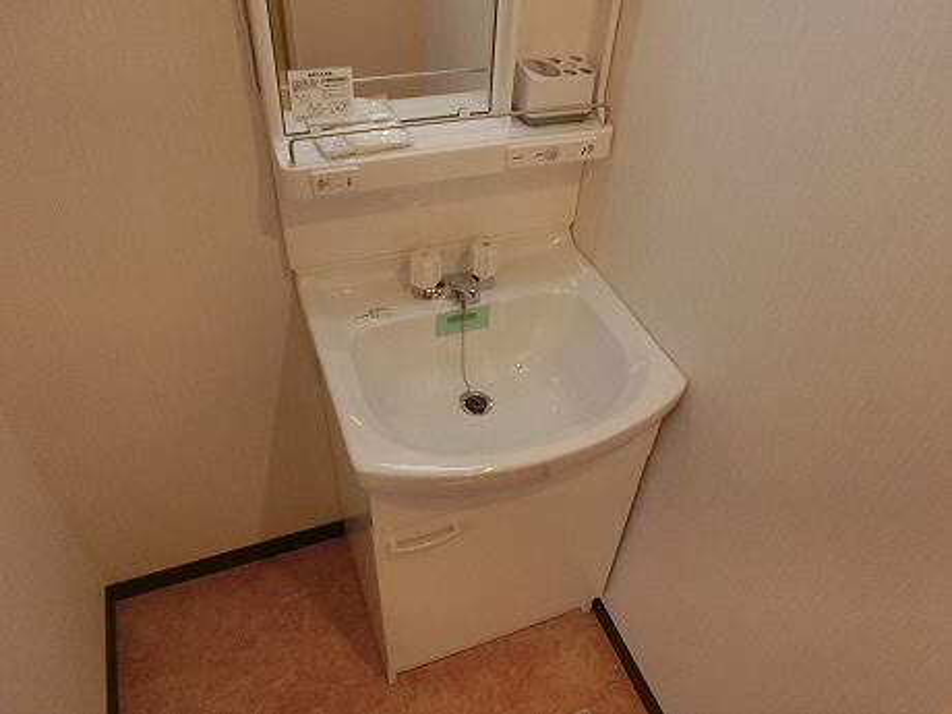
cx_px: 476
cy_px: 357
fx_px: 688
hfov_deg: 69.4
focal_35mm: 25
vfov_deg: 54.9
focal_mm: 4.5
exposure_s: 1/50
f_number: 3.5
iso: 400
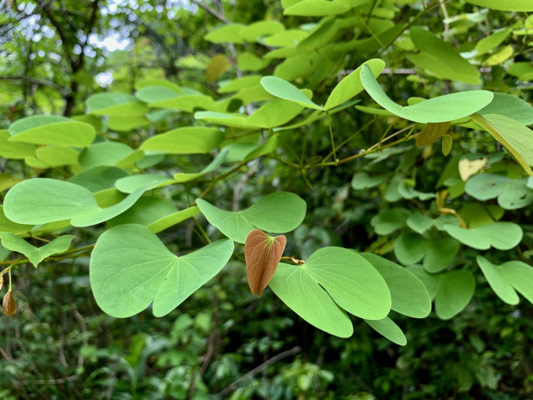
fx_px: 400
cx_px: 266
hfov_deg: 67.3
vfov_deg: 53.1
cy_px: 200
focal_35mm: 26
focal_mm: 4.25
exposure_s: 1/122
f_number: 1.8
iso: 32
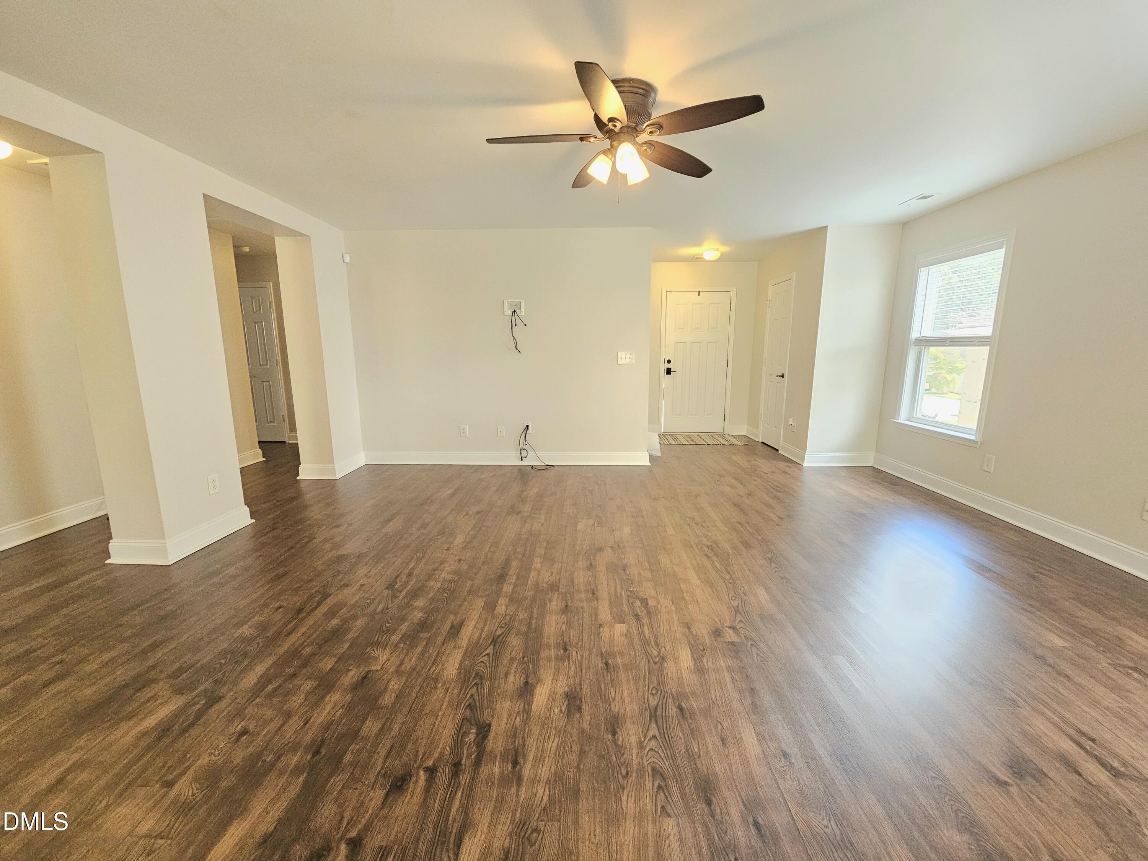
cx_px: 574
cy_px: 430
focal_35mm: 13
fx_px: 431
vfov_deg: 89.9
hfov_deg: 106.2
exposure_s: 1/101
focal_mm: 2.2
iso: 500
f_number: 2.2
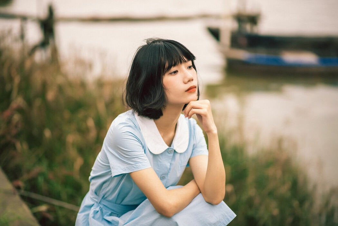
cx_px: 169
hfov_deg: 23.9
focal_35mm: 85
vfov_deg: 16.1
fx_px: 798
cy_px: 113
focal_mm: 85
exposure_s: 1/500
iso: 50
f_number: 1.8
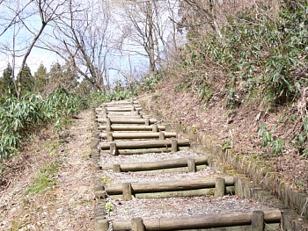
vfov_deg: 36.0
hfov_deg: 46.8
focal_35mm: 40
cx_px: 161
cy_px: 112
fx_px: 356
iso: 80
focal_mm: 7.4
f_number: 5.6
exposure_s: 1/125
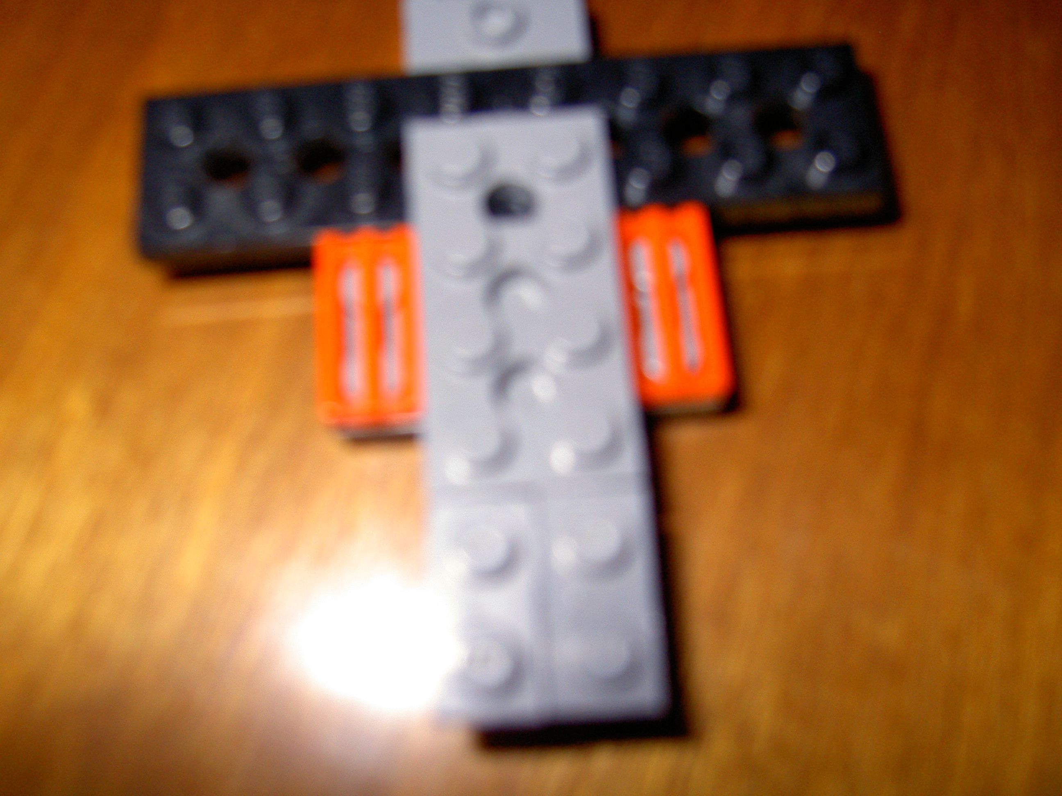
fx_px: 1043
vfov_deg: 41.8
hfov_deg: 54.0
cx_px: 531
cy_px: 398
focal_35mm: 34
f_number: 2.8
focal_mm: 5.6
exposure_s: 1/60
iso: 100
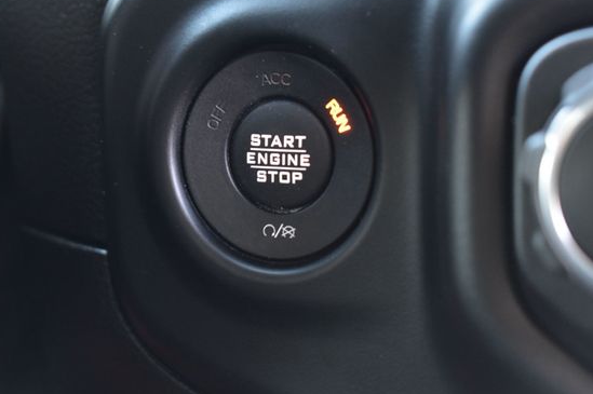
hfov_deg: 24.2
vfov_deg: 16.2
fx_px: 1382
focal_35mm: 84
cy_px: 179
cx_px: 268
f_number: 5.3
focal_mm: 48
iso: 1600
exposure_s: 1/4
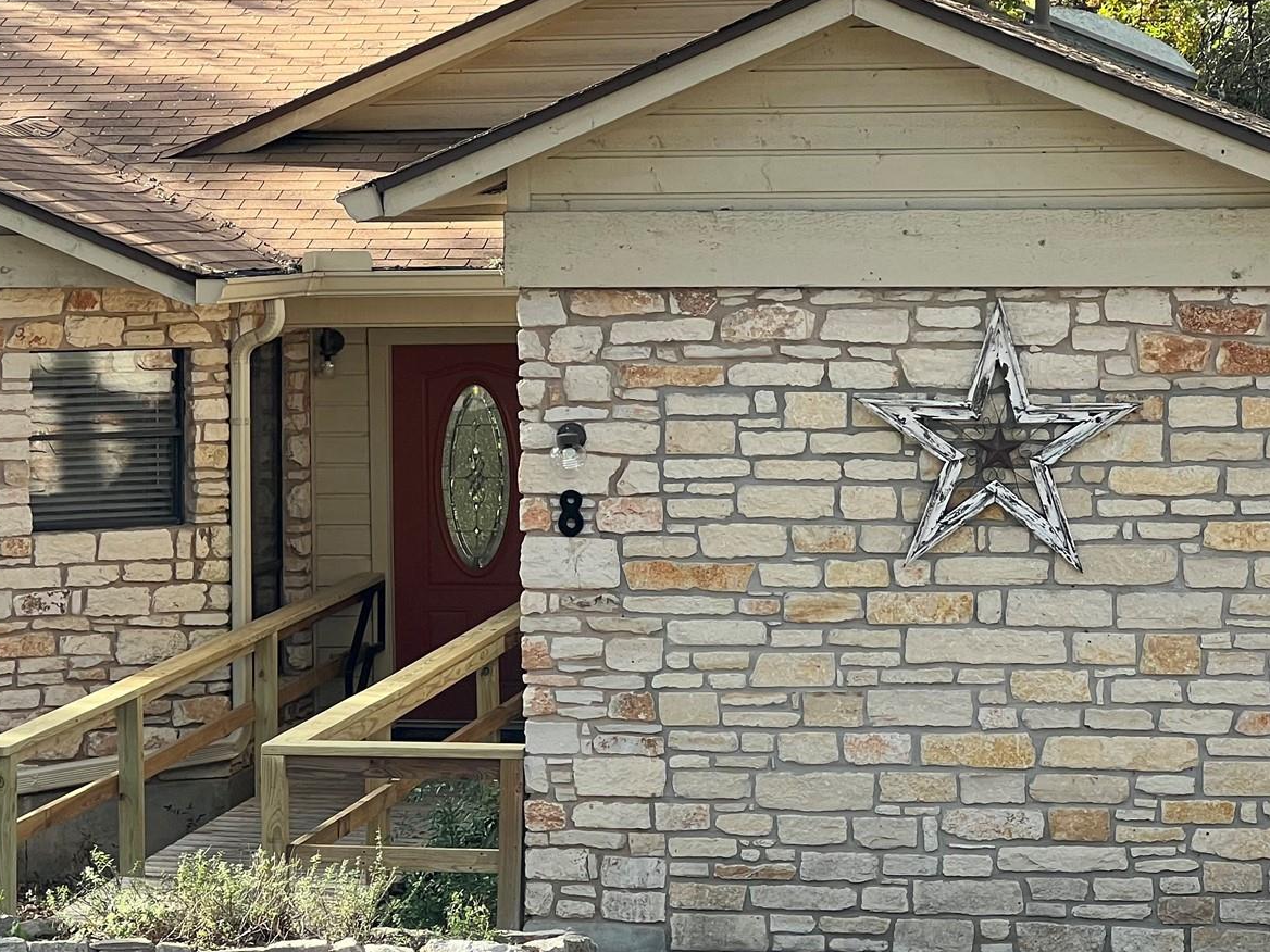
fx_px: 4953
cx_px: 543
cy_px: 536
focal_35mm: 135
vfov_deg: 11.0
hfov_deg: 14.6
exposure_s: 1/99
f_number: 2.8
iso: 32
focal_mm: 9
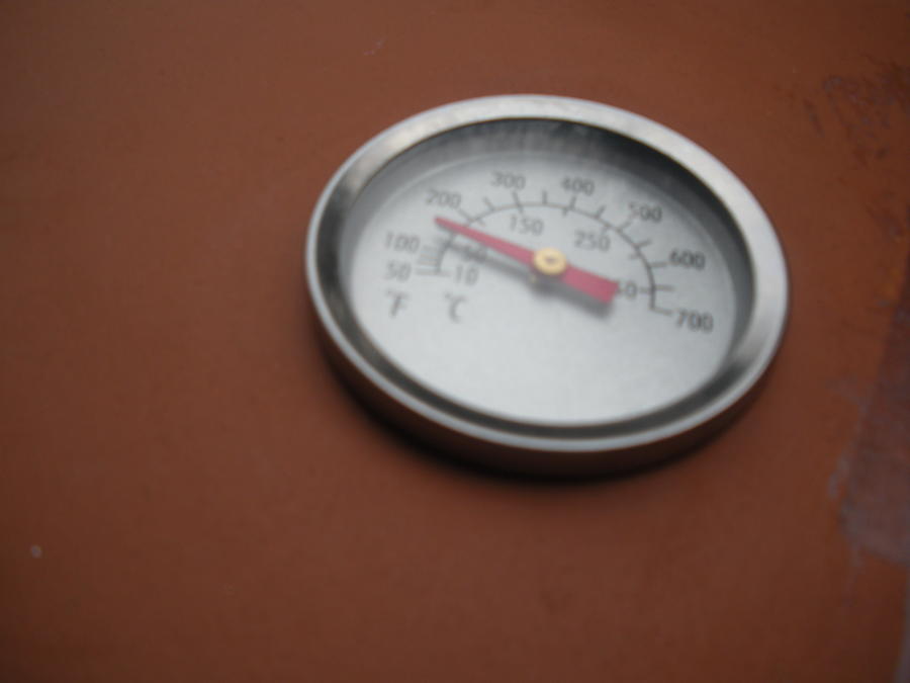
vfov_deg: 39.7
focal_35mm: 36
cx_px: 455
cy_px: 342
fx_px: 946
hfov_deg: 51.4
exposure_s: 1/155
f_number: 3.5
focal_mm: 6.3
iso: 64
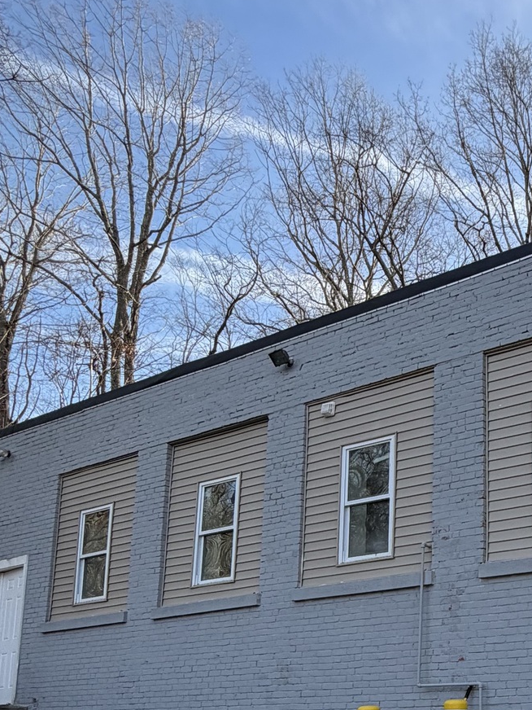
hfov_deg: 33.7
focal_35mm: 37
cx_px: 582
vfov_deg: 46.5
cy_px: 603
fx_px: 758
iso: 50
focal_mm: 2.22
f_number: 2.2
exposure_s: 1/502
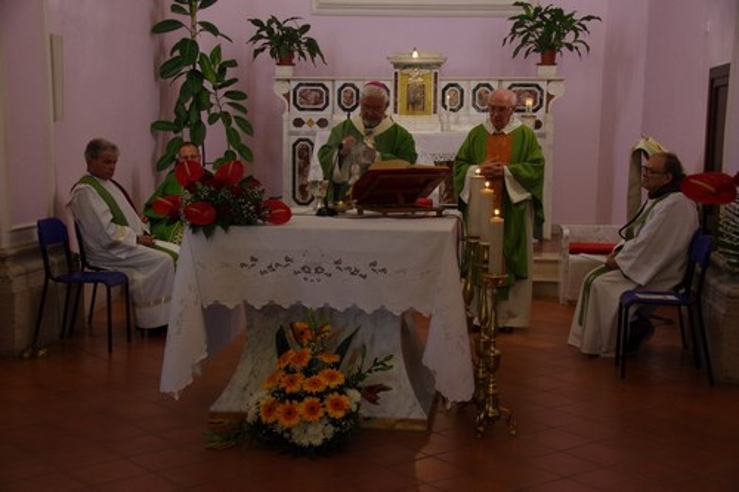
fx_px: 1129
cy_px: 246
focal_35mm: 55
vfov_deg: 24.6
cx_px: 370
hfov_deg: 36.3
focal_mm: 37
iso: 1600
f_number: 6.3
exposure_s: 1/60
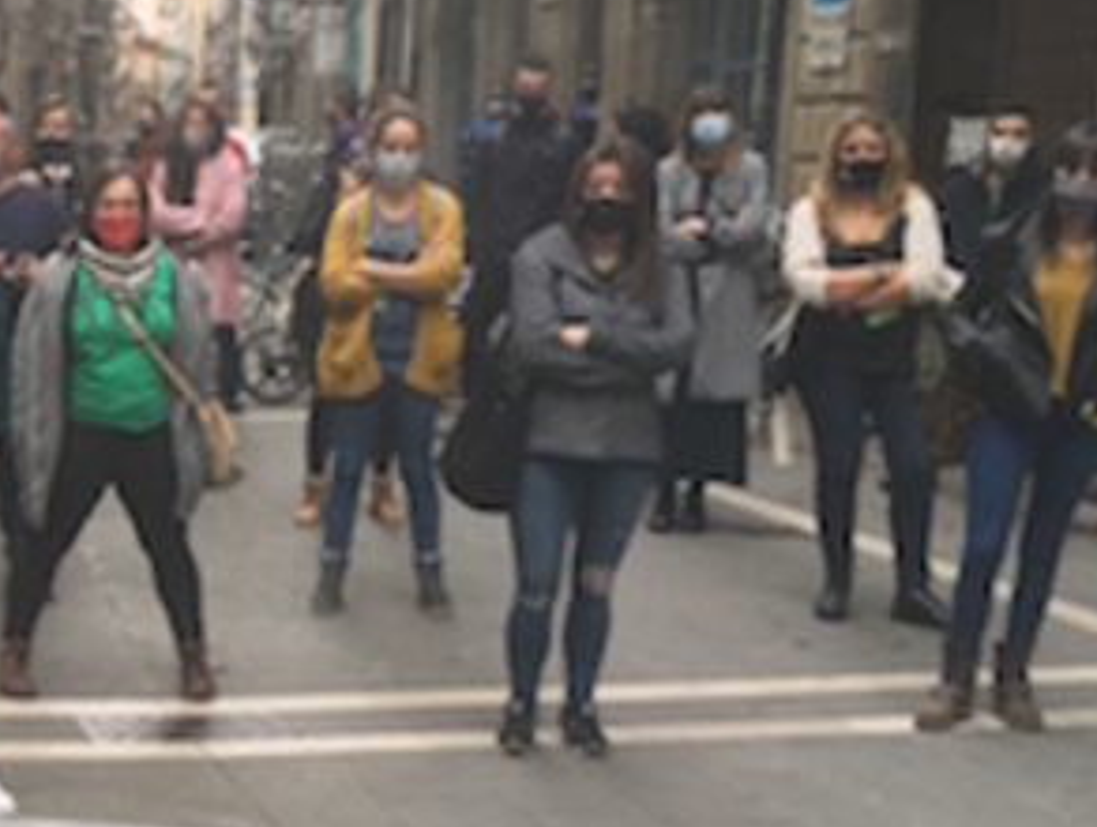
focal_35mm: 72
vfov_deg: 20.4
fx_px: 2285
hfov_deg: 24.7
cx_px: -180
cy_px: 603
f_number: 2.2
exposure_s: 1/100
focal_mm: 4.15
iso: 25
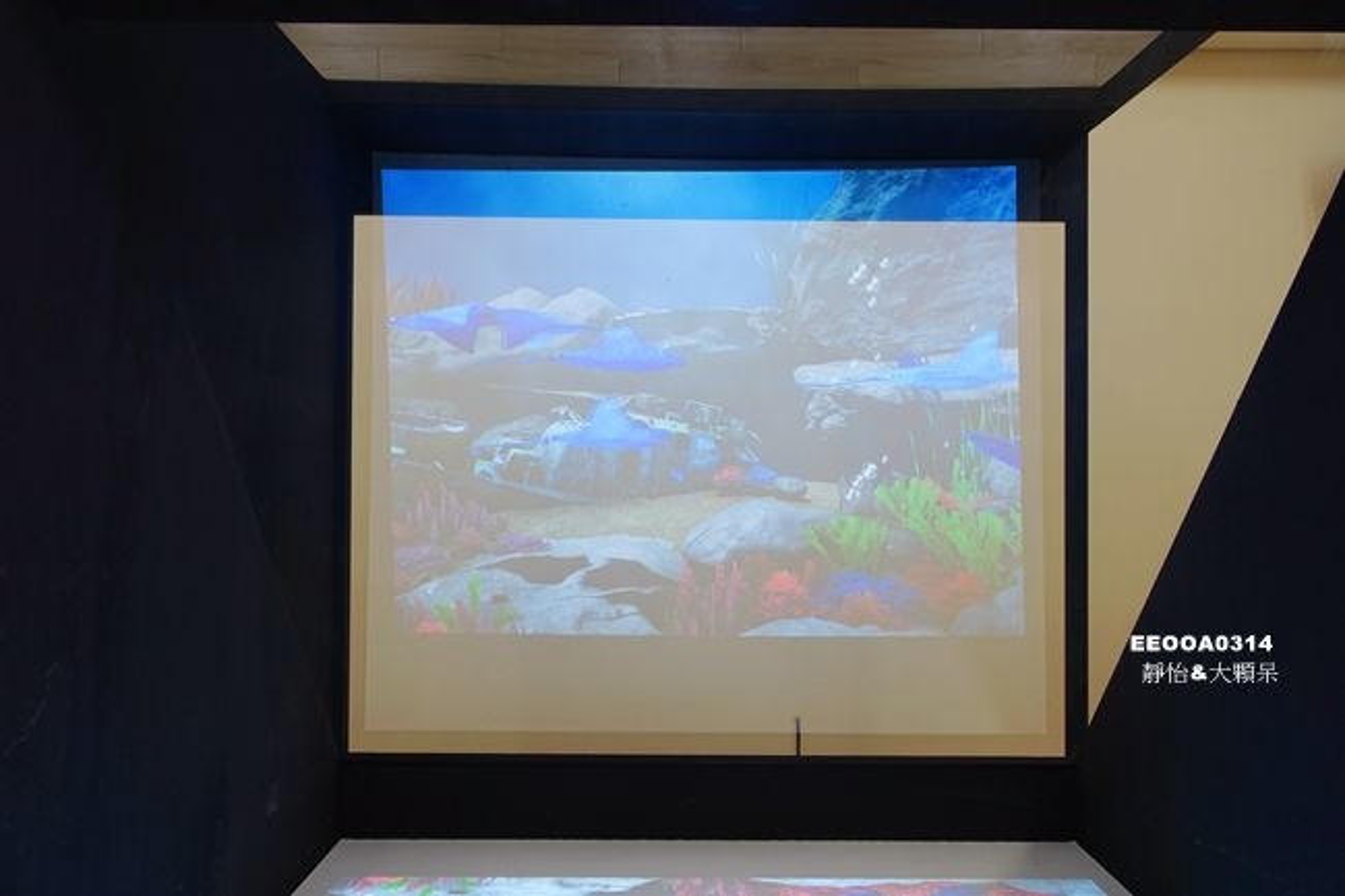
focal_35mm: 31
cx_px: 672
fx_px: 1158
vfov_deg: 42.3
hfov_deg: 60.3
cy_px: 448
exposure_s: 1/40
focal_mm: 11.33
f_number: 2.5
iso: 200
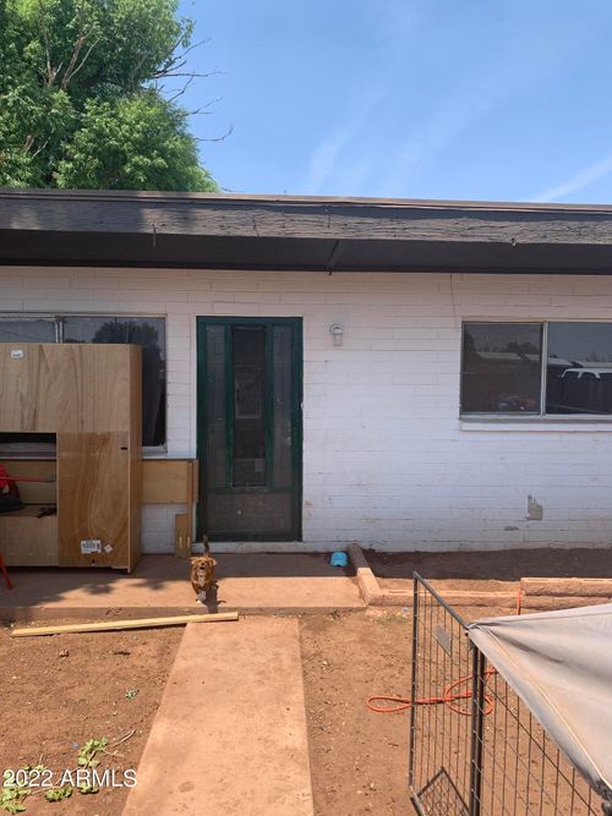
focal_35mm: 26
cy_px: 408
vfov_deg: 67.3
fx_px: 613
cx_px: 306
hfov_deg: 53.0
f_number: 1.8
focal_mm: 4.25
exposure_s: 1/1779
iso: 25
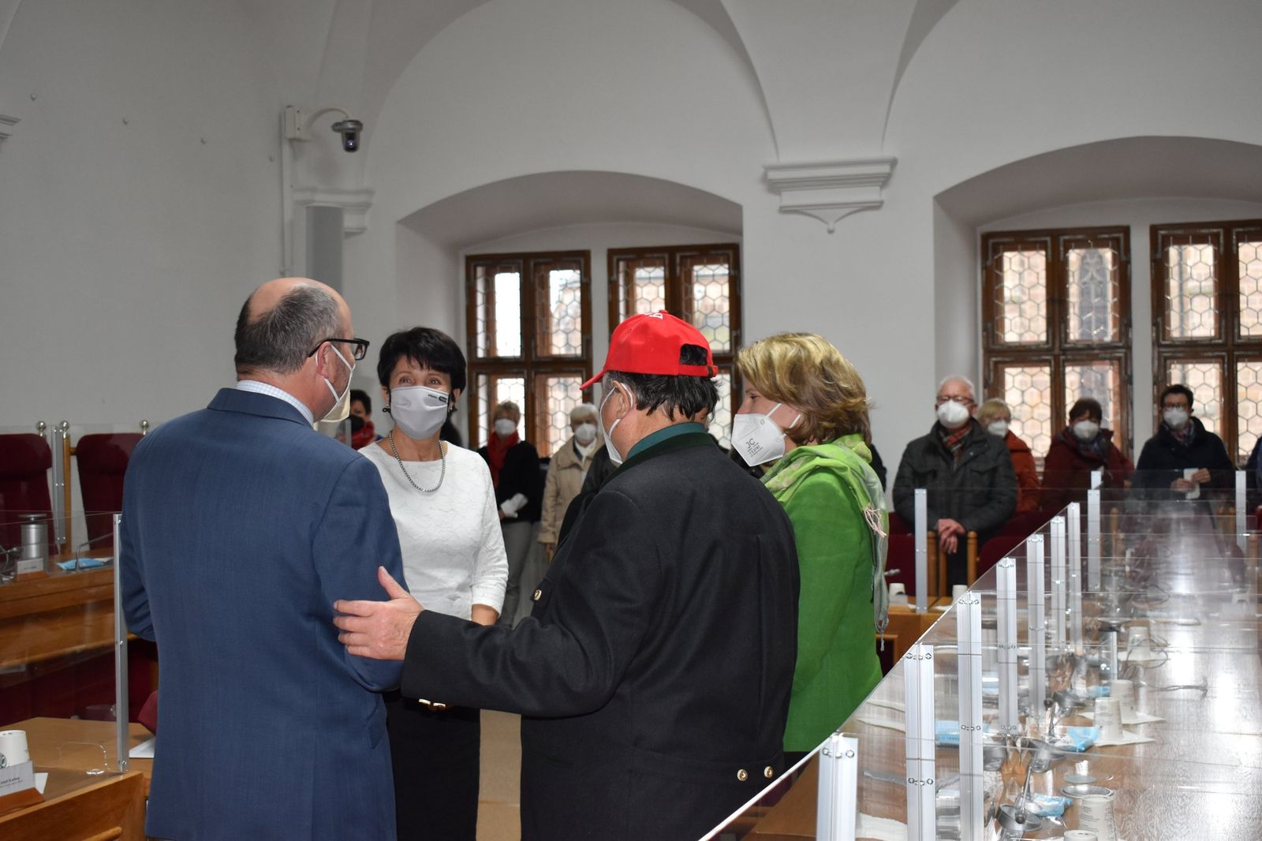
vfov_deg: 29.9
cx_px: 631
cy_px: 420
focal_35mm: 45
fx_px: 1577
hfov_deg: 43.6
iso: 800
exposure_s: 1/80
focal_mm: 30
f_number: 4.5
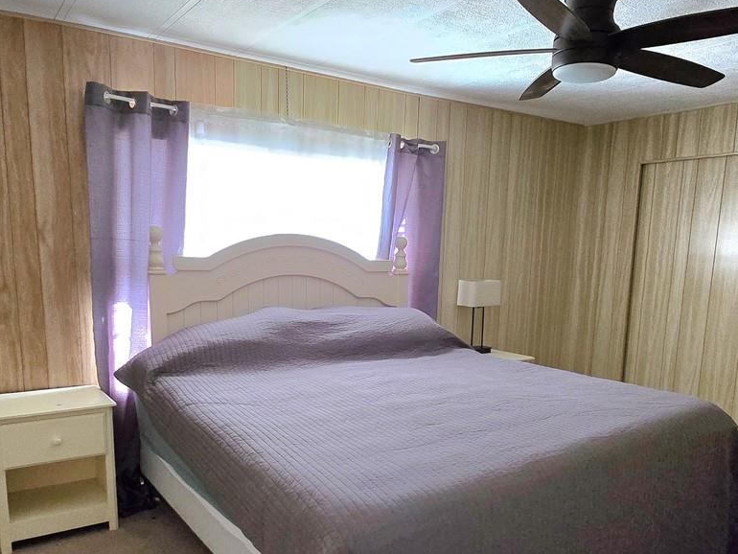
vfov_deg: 50.3
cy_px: 378
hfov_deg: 65.3
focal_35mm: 27
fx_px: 576
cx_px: 378
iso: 1250
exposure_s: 1/60.2
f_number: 2.2
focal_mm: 2.2
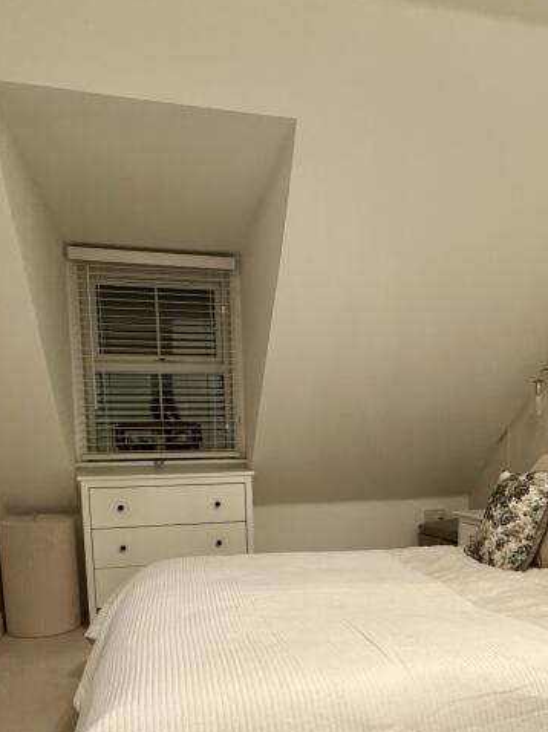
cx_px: 328
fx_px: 634
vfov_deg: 57.8
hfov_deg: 46.5
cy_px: 521
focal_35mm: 30
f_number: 2.2
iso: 320
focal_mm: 2.22
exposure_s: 1/50
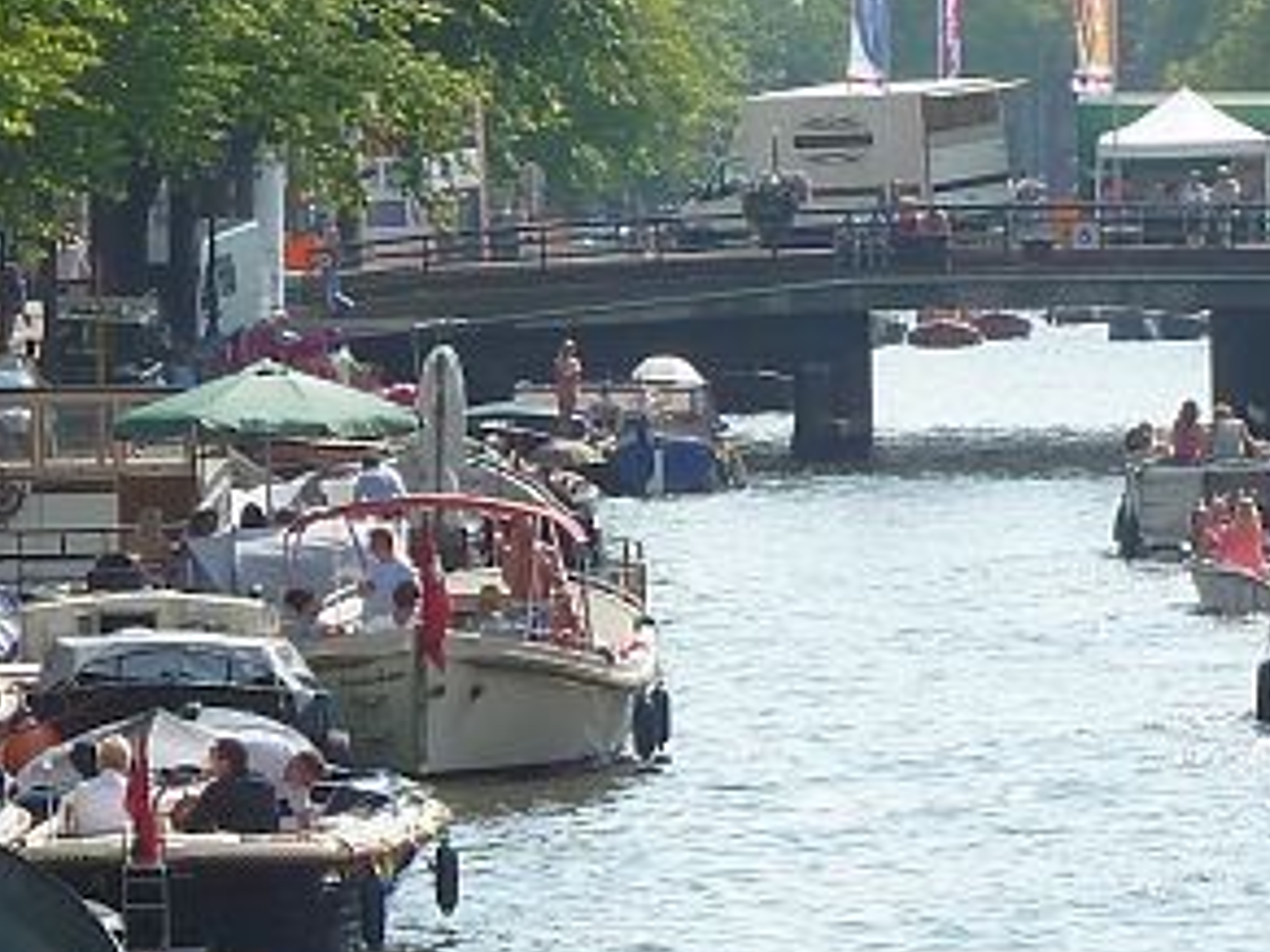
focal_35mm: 366
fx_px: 13422
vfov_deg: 4.1
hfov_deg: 5.4
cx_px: 1597
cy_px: 948
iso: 80
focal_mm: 17
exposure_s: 1/400
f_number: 4.3
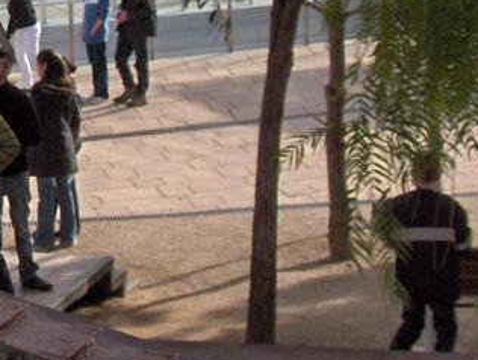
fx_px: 2213
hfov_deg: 11.7
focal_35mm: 160
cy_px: -54
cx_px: -266
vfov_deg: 9.2
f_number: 4.8
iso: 100
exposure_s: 1/505
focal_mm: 8
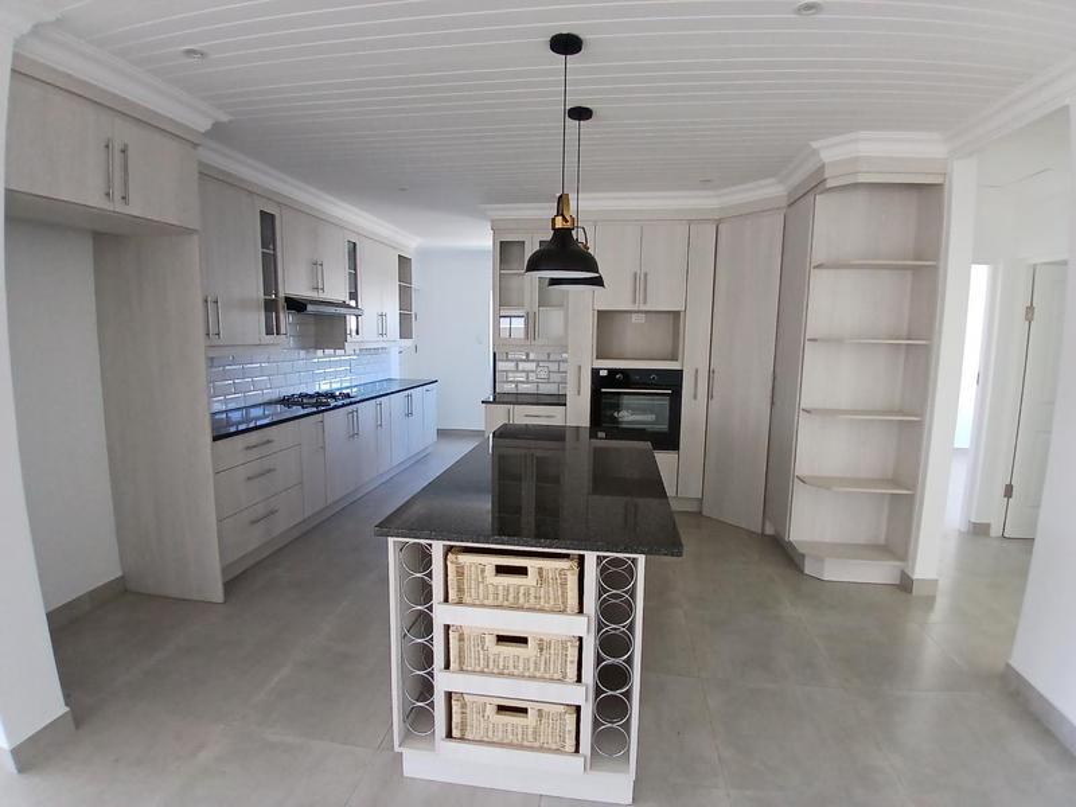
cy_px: 404
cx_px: 538
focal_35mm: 17
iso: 80
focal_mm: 1.4
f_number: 2.2
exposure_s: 1/33.3
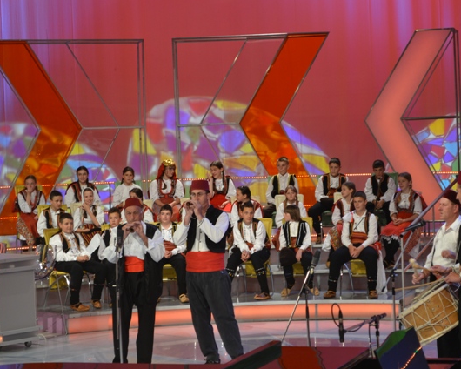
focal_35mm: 94
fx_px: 1277
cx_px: 259
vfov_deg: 16.4
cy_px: 185
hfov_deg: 20.5
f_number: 5.6
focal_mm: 55
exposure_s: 1/25
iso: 400
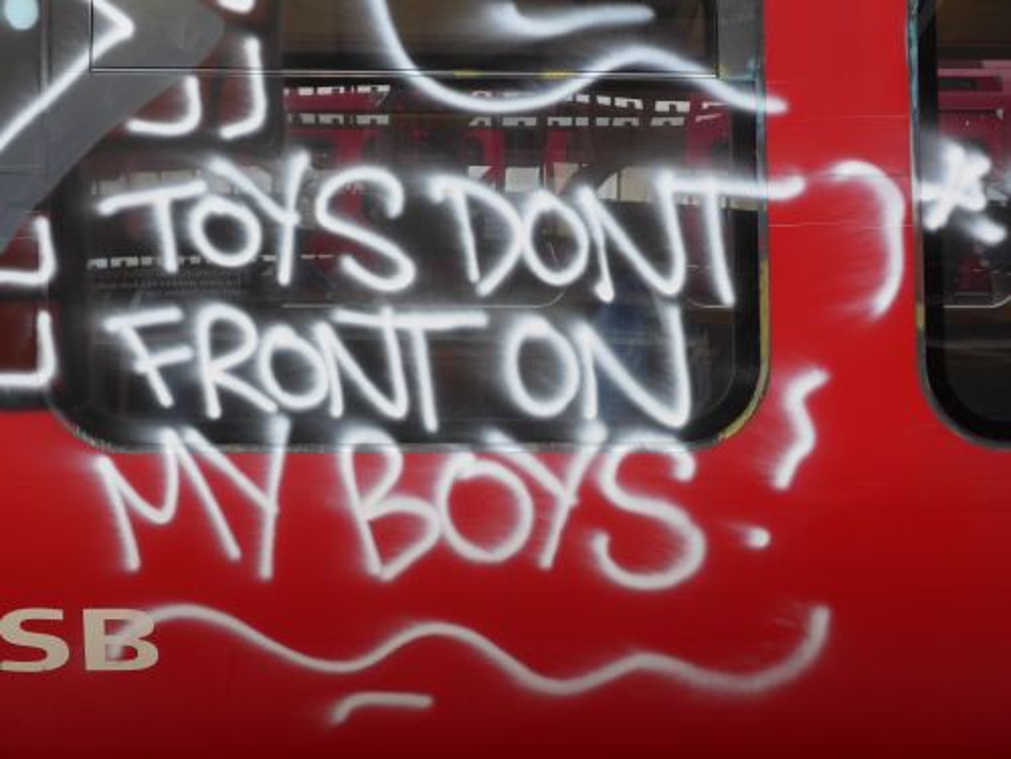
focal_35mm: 66
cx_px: 506
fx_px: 1928
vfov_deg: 22.3
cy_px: 380
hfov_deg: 29.4
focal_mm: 13.4
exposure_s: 1/80
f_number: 3.9
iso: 160
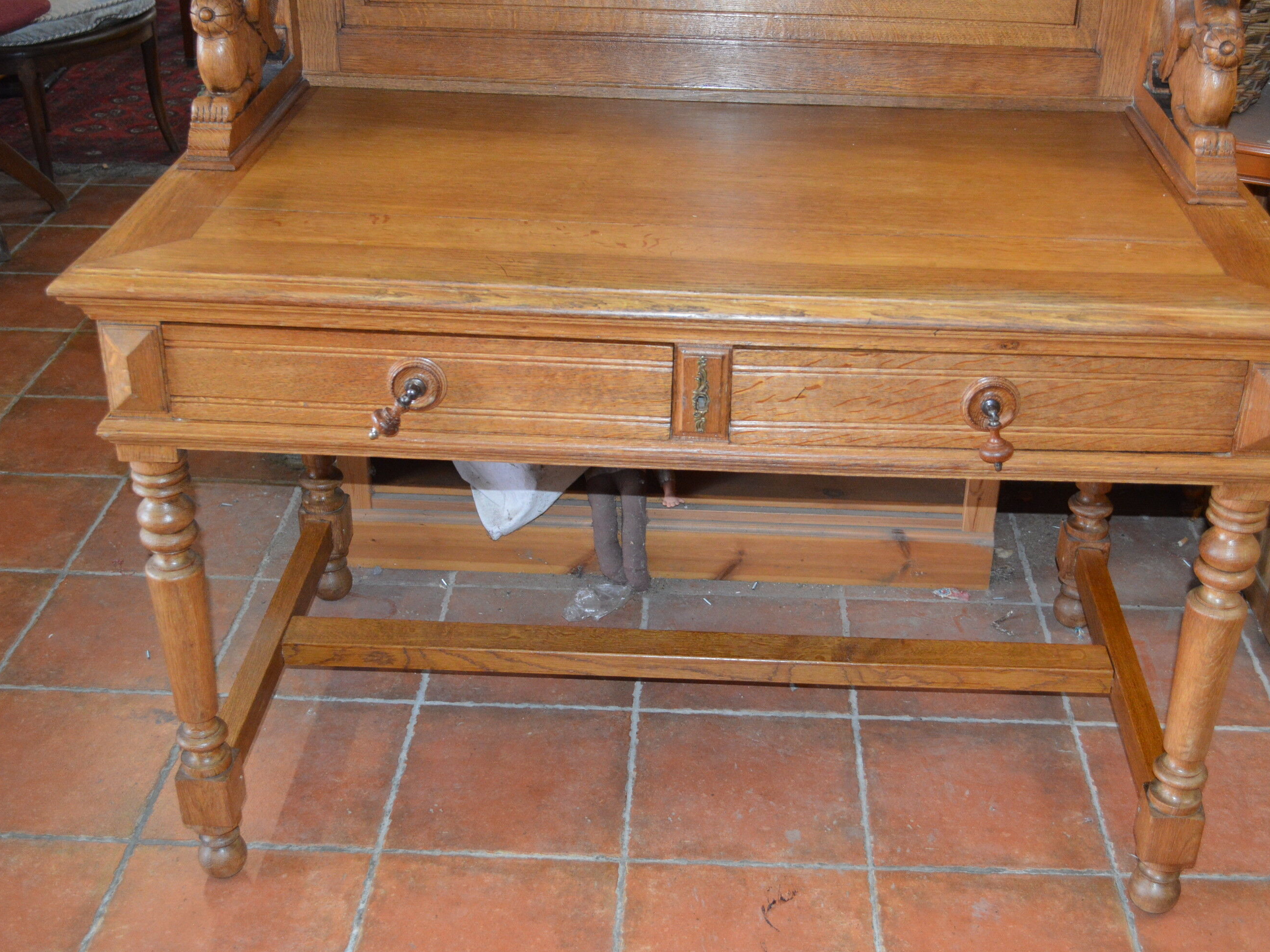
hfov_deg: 43.8
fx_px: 1578
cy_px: 476
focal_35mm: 43
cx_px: 711
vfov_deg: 33.6
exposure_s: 1/60
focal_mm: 26
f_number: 4.2
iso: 1400
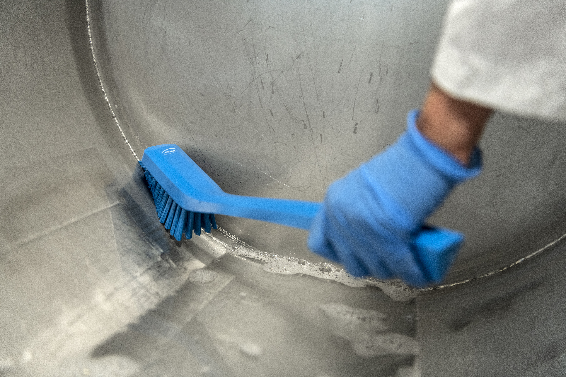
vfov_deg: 33.4
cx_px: 283
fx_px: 629
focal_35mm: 40
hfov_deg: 48.5
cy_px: 188
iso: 1000
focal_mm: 40
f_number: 3.2
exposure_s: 1/80
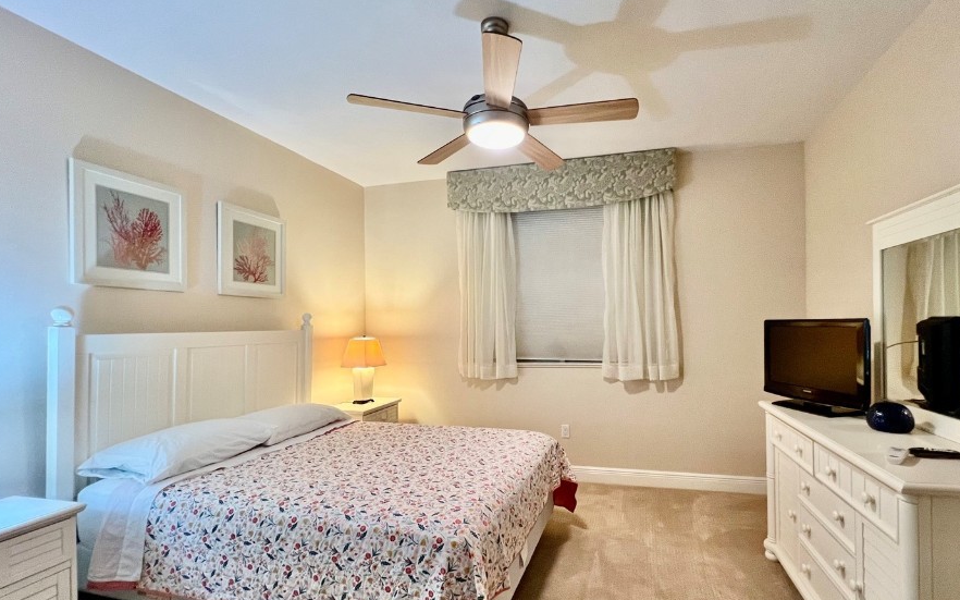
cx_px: 532
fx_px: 419
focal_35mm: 16
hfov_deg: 97.4
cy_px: 330
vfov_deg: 71.1
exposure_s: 1/60
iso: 250
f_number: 1.8
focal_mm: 1.57
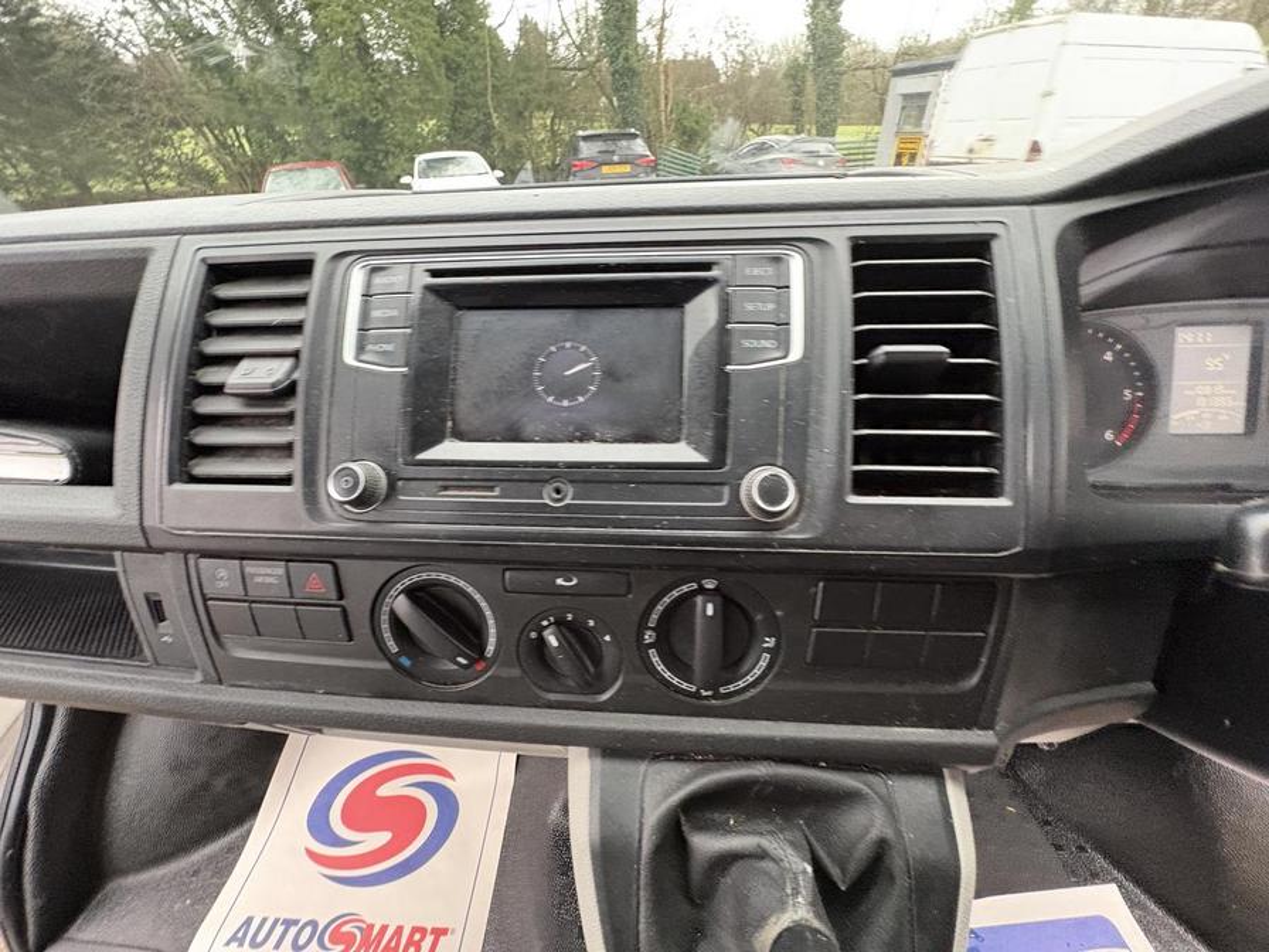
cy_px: 476
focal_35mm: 14
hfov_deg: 102.1
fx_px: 513
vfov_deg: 85.7
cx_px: 634
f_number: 2.2
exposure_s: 1/60
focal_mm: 2.22
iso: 640
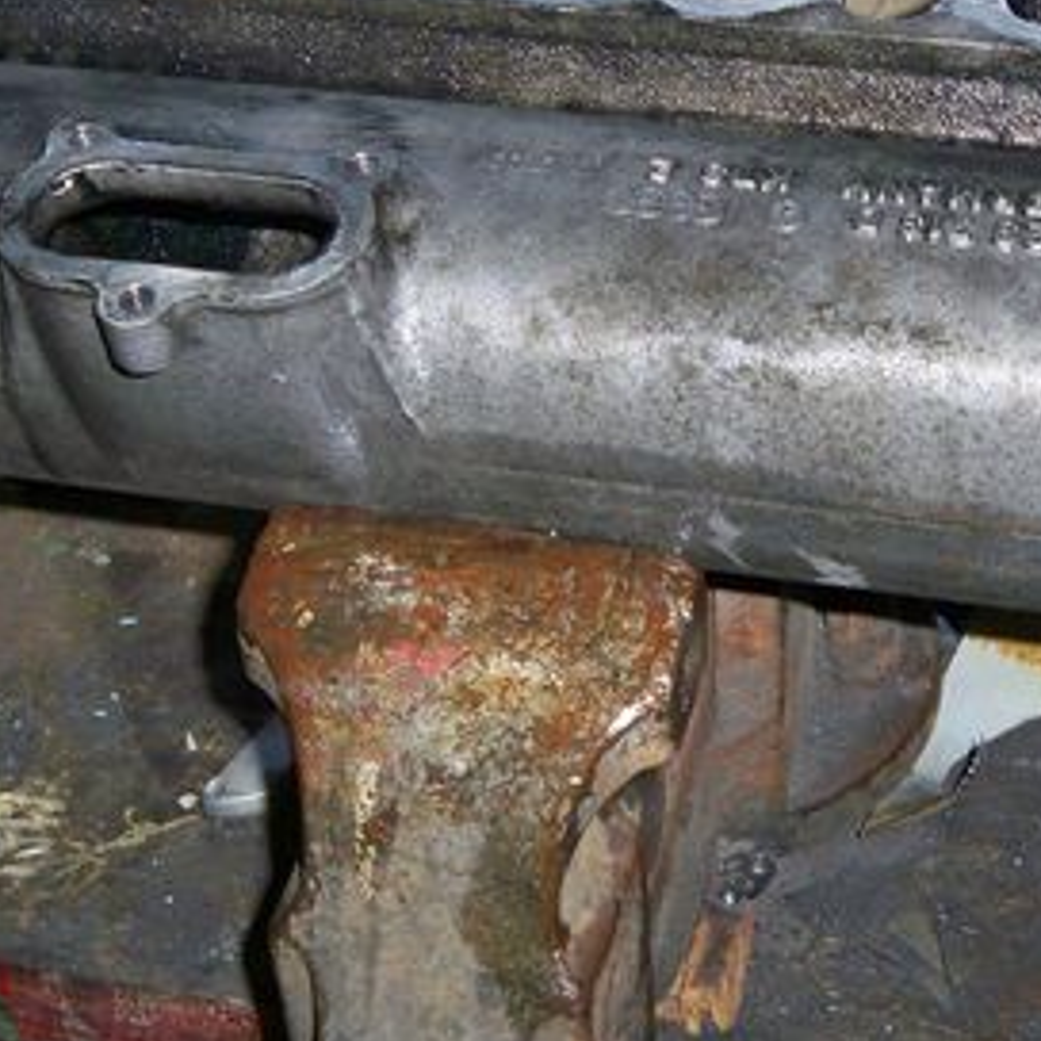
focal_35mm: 74
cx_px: 631
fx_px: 2518
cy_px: 281
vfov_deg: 23.2
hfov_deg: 23.3
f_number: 3.1
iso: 200
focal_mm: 7.9
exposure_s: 1/30
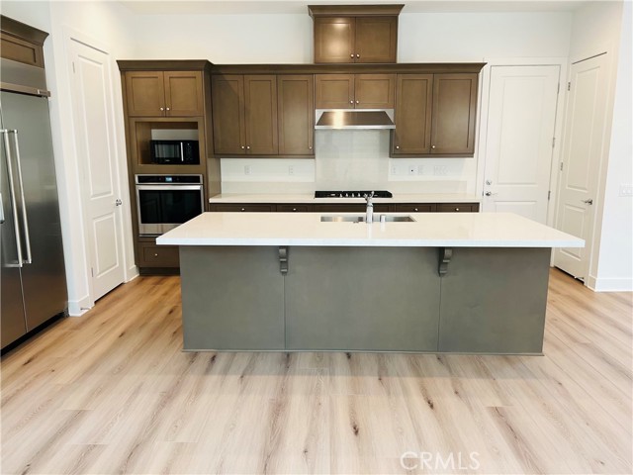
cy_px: 238
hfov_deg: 67.3
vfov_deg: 53.1
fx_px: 475
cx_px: 316
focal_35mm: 26
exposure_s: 1/120
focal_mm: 5.7
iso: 125
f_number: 1.5
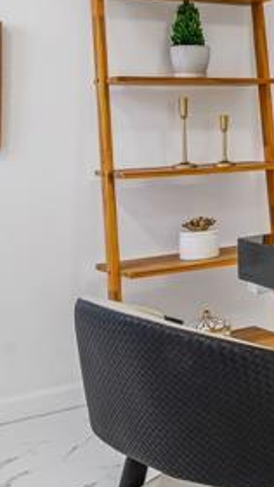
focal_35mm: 61
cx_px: 513
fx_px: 788
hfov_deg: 16.2
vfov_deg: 32.8
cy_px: 59
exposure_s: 1/40
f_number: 8
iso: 500
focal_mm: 16
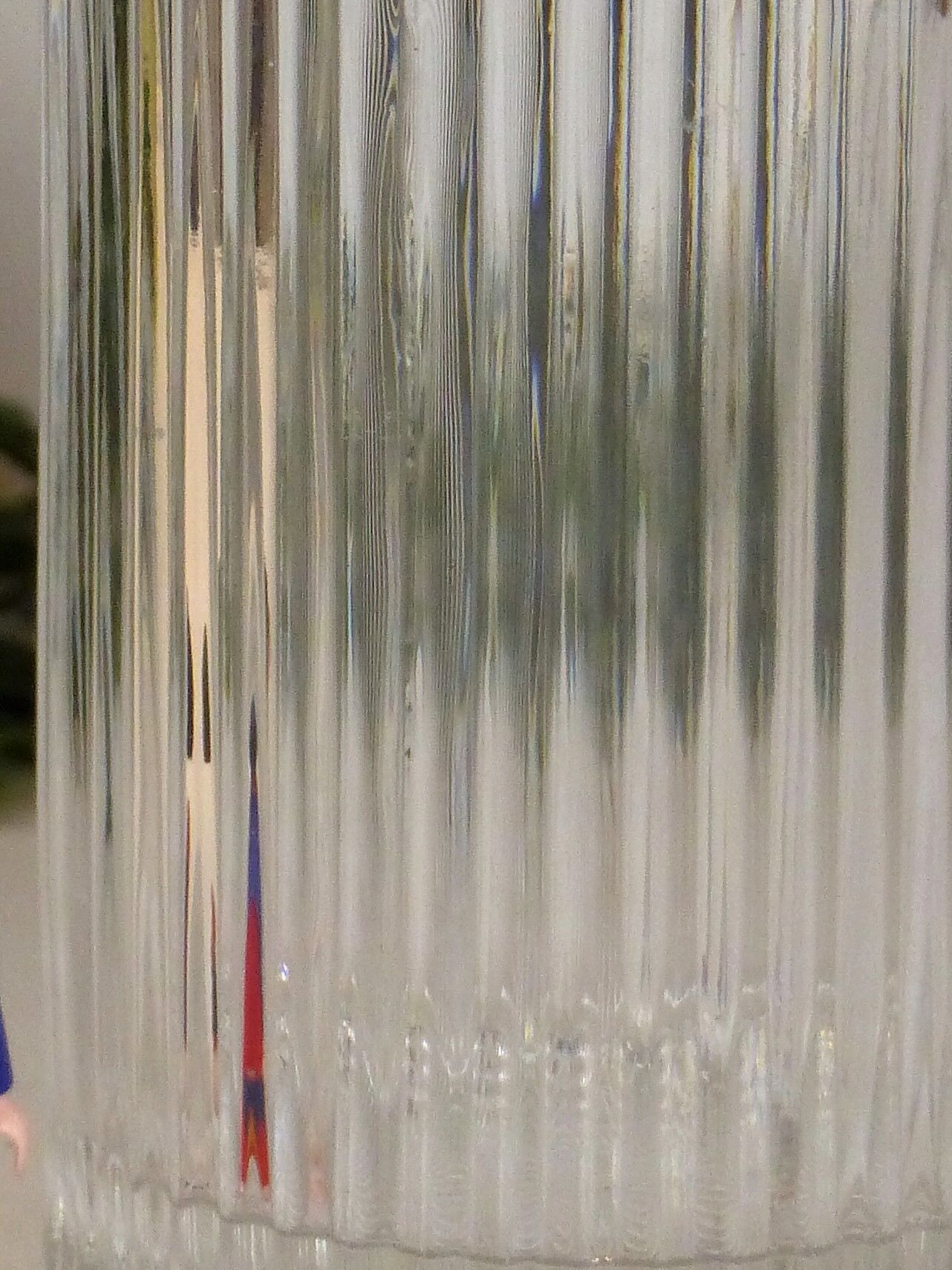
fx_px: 14158
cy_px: 162
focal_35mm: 386
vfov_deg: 5.1
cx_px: 483
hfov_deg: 3.9
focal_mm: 27
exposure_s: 1/80
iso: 320
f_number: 2.8
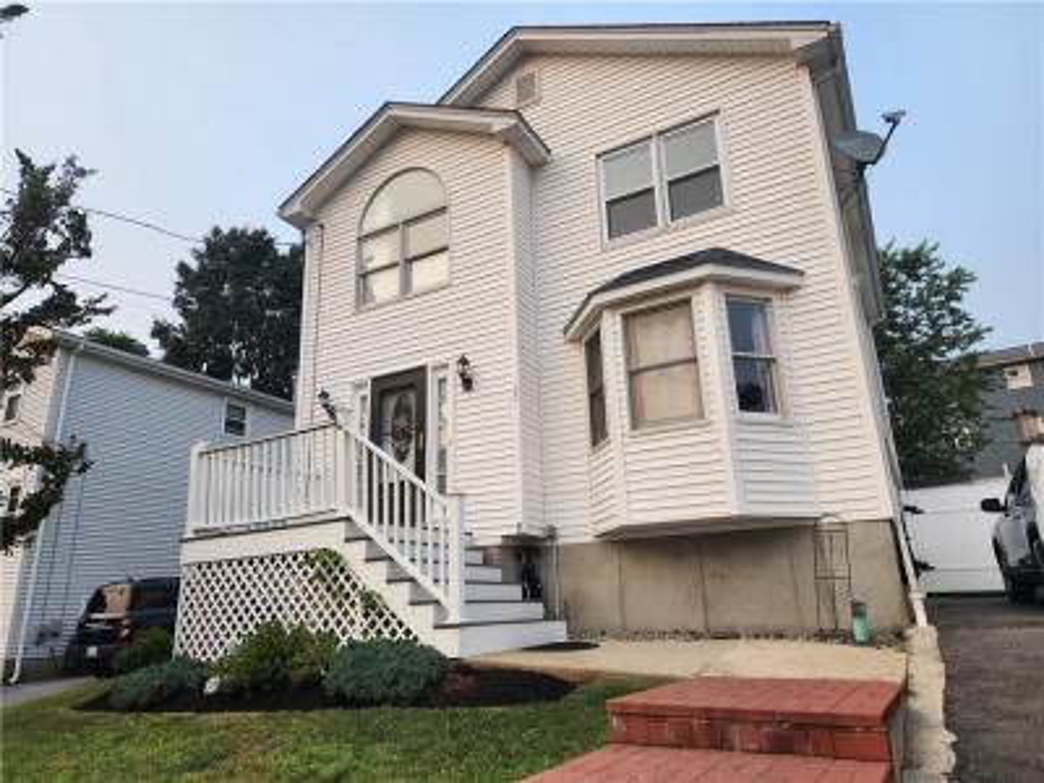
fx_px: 694
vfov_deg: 58.9
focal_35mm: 23
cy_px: 392
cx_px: 522
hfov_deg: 73.9
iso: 12
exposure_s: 1/208
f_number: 1.8
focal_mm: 6.4
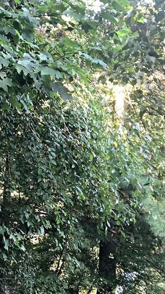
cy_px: 192
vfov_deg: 34.1
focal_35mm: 61
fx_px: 474
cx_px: -30
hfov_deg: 18.7
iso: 40
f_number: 1.8
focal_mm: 4
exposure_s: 1/30
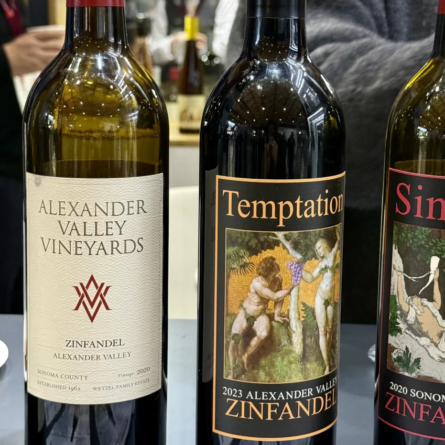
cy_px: 172
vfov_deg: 23.9
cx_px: 275
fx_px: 1047
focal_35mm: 72
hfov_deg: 23.9
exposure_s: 1/100
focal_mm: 6.76
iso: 250
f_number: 1.78
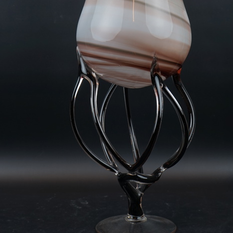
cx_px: 137
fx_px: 685
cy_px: 111
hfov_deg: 19.3
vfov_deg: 19.3
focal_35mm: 90
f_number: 6.3
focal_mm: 55
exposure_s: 1/80
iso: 100
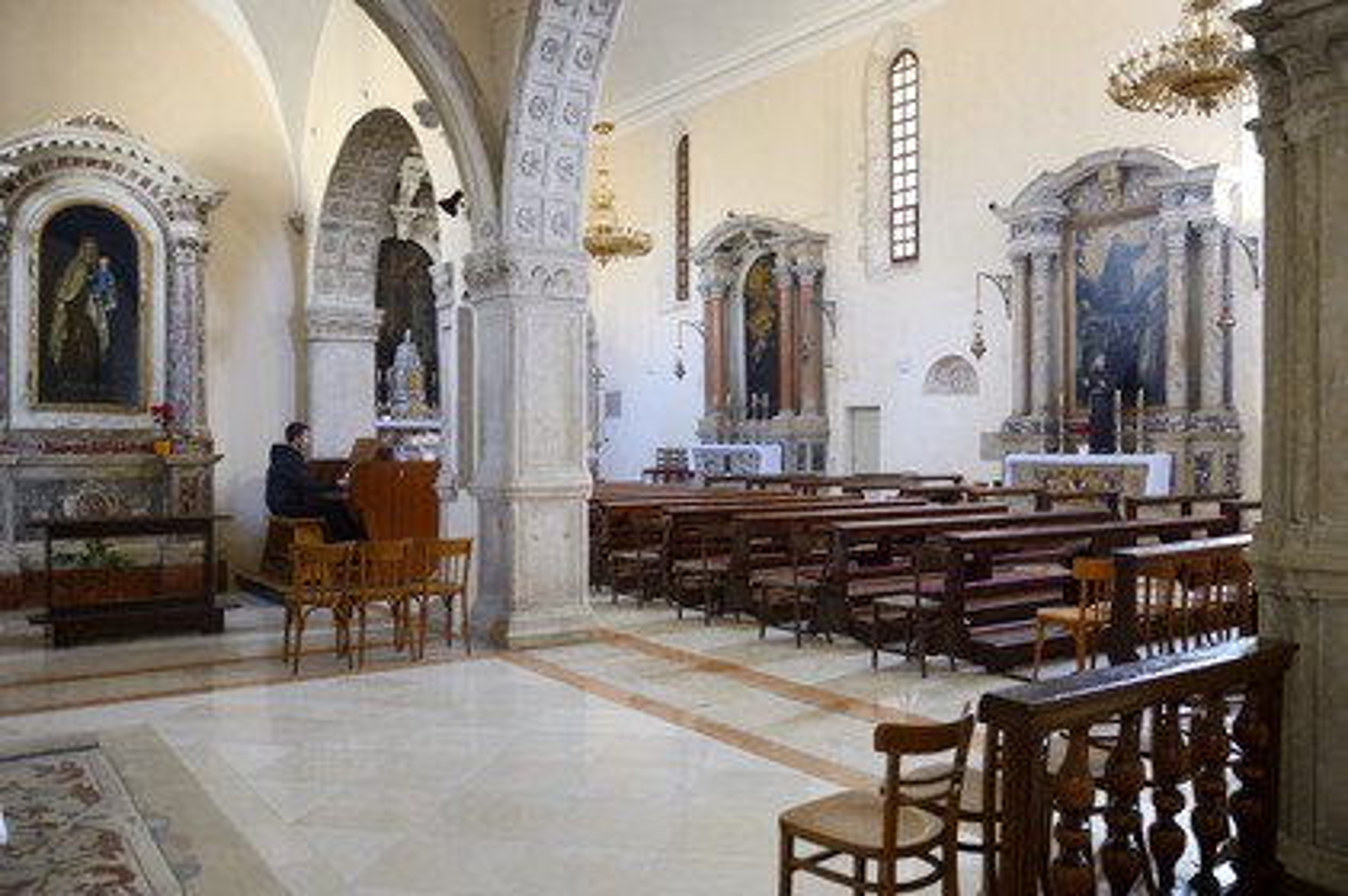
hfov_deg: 63.7
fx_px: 1085
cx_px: 674
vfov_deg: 44.9
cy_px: 448
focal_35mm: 29
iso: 1600
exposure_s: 1/40
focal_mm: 29
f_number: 3.5
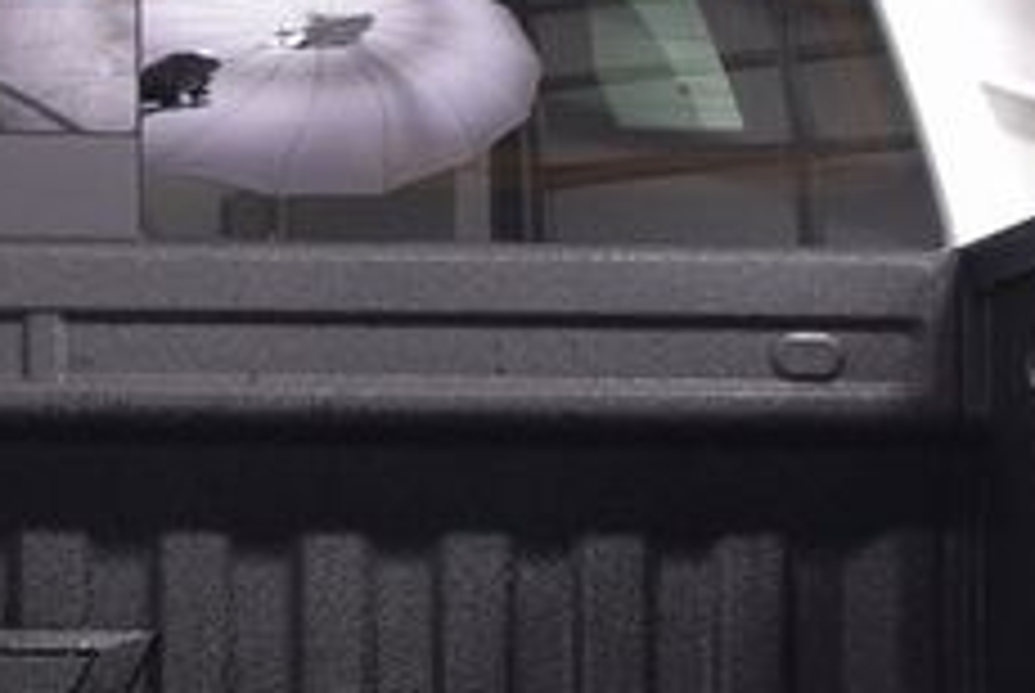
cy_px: 538
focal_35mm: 100
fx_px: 2879
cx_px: -50
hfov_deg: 19.7
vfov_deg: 13.7
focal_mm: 24
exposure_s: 1/15
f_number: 6.3
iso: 1100
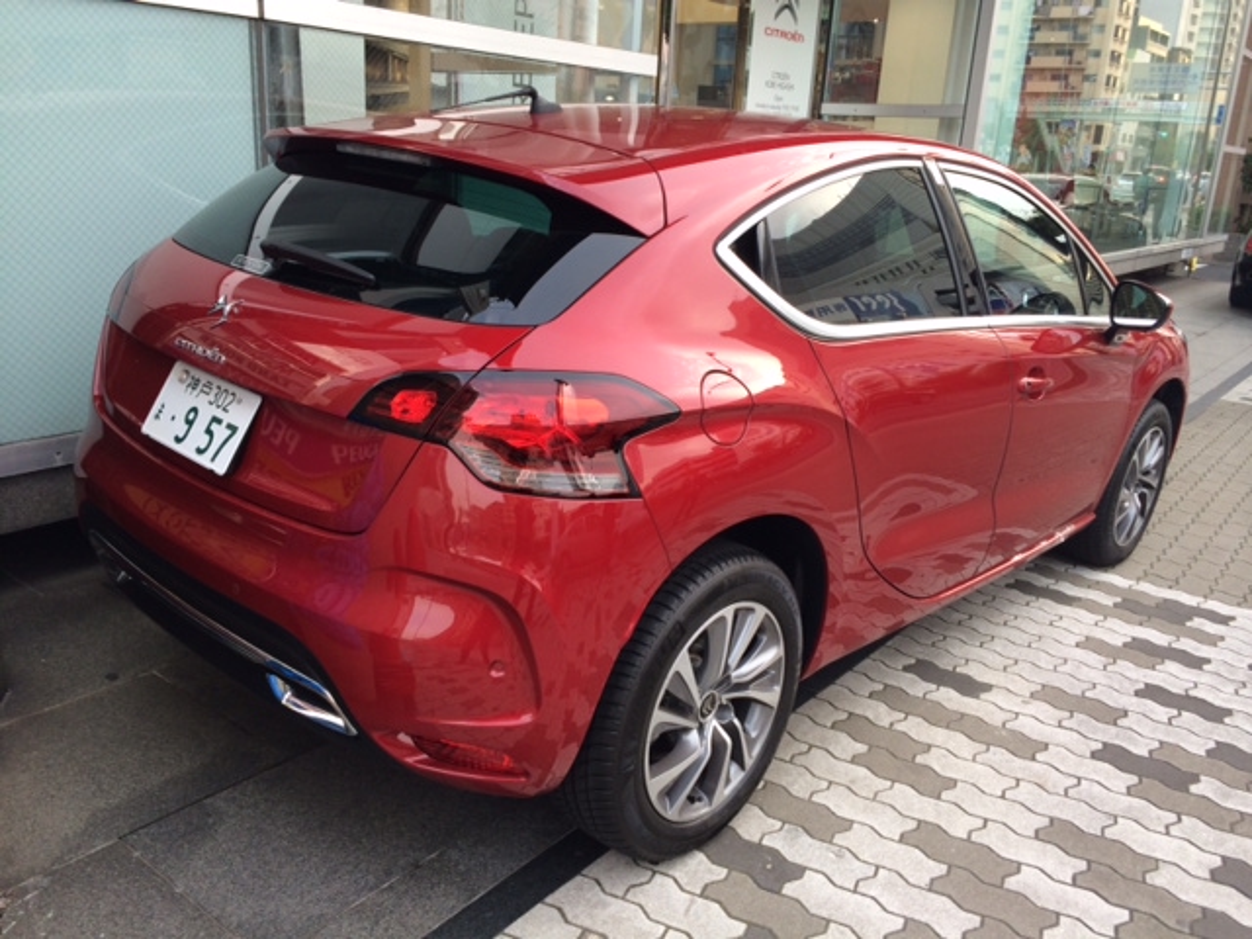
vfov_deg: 46.8
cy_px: 470
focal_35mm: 30
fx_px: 1085
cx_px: 626
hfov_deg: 60.0
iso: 64
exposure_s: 1/120
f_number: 2.2
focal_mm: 4.12
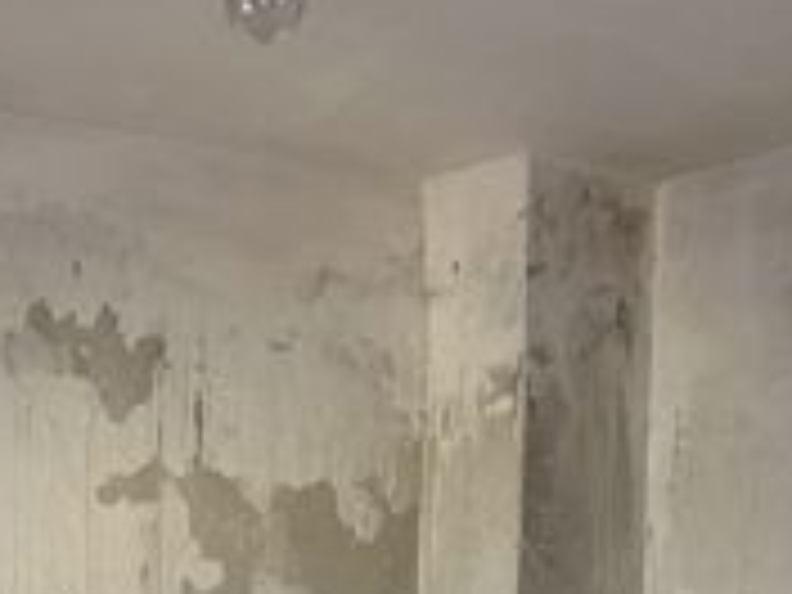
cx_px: 232
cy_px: 1089
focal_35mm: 104
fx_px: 2379
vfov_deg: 12.8
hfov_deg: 18.8
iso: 64
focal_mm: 5.1
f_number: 1.6
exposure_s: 1/43
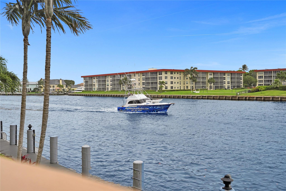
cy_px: 96
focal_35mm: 35
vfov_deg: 37.8
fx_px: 278
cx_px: 143
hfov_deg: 54.4
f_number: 4
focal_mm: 35
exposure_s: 1/8000
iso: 800
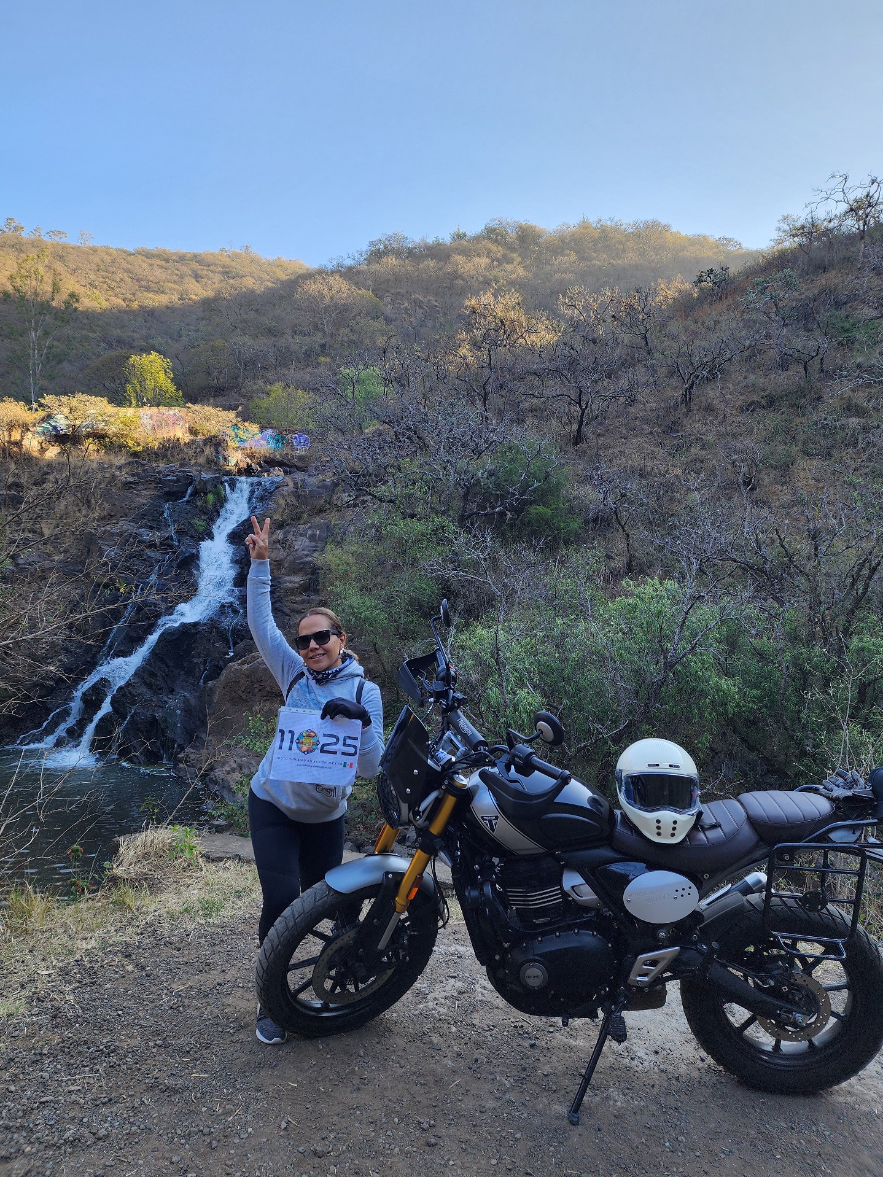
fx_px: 816
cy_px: 564
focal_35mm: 24
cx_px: 427
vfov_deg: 71.6
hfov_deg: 56.8
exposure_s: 1/180
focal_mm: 6.4
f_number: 1.8
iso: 32
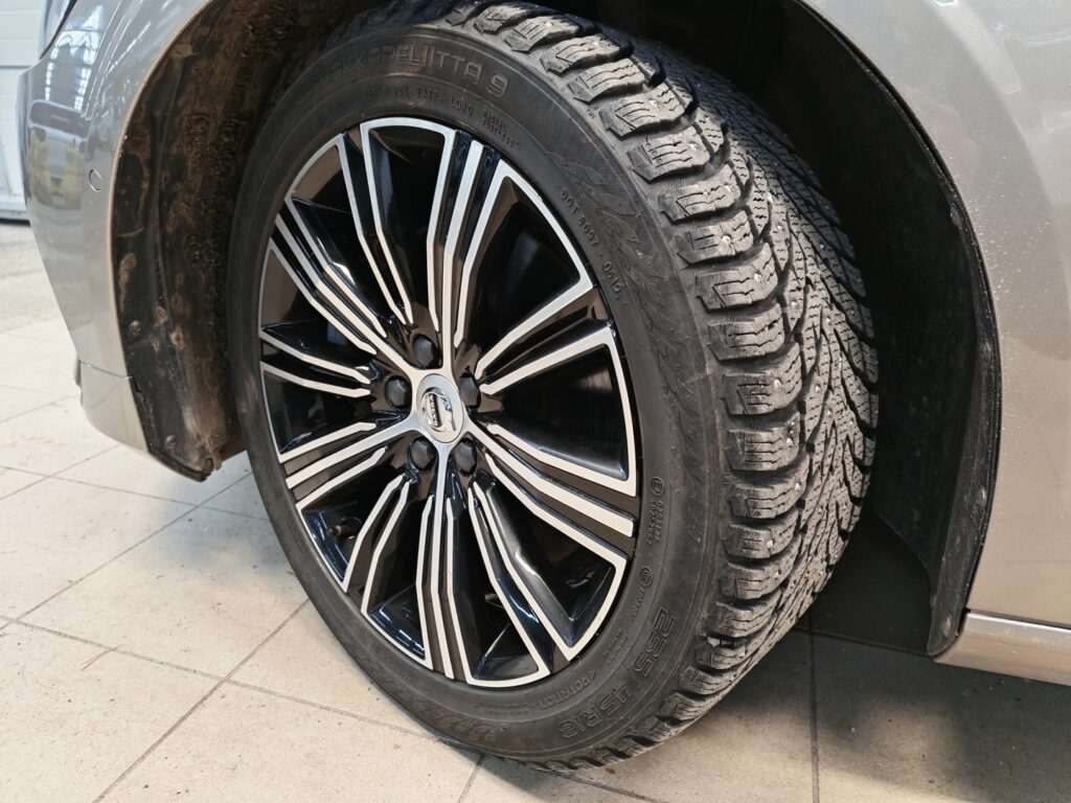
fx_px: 712
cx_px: 536
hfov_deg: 73.9
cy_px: 402
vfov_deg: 58.9
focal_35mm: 23
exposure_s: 1/50
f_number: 1.6
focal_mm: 5.4
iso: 160
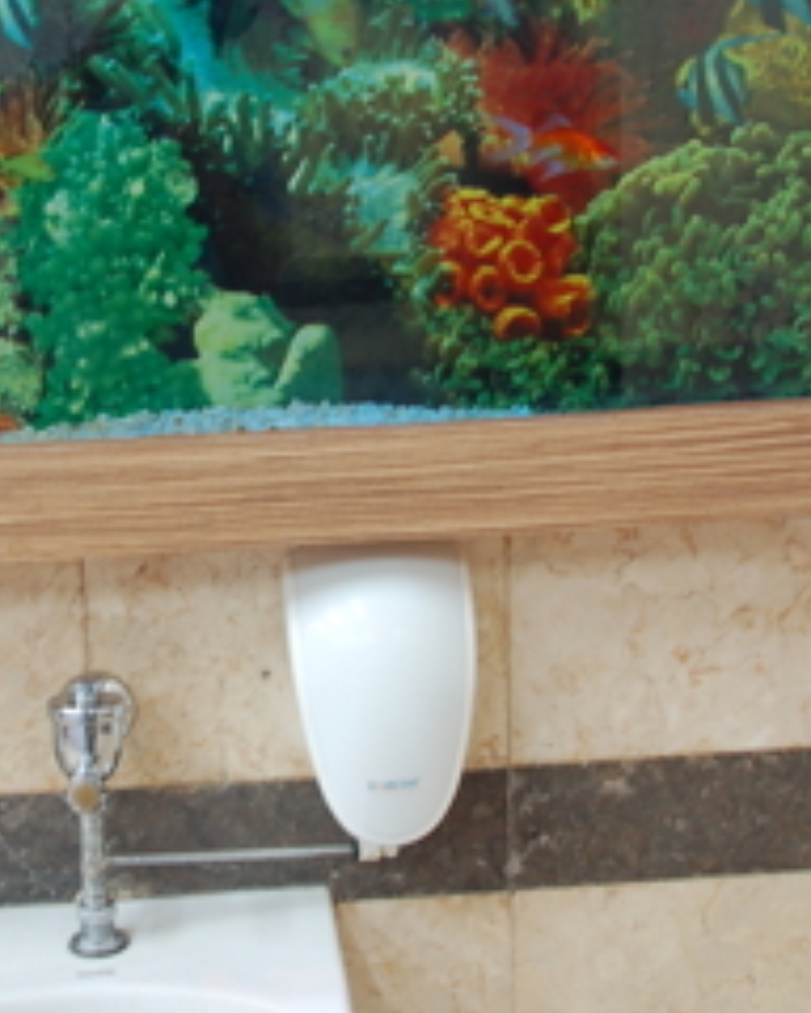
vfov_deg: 32.4
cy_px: 443
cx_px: 287
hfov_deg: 26.1
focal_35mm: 58
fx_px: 1740
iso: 200
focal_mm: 18
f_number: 3.5
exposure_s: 1/5
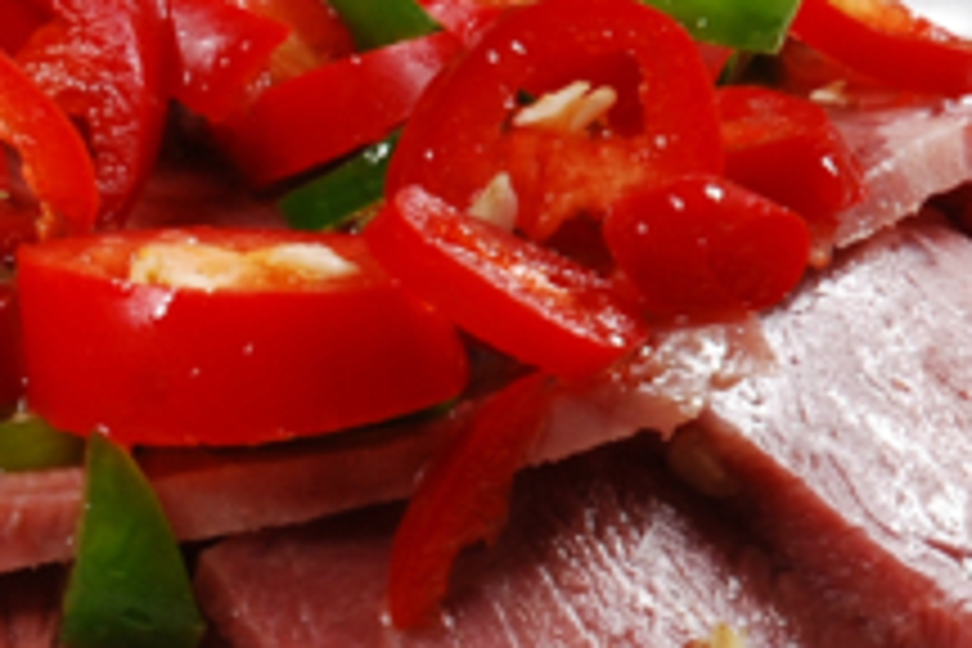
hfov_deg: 4.1
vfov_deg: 2.8
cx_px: -140
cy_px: 695
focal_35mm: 498
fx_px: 13445
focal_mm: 70
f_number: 13
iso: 100
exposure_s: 1/125
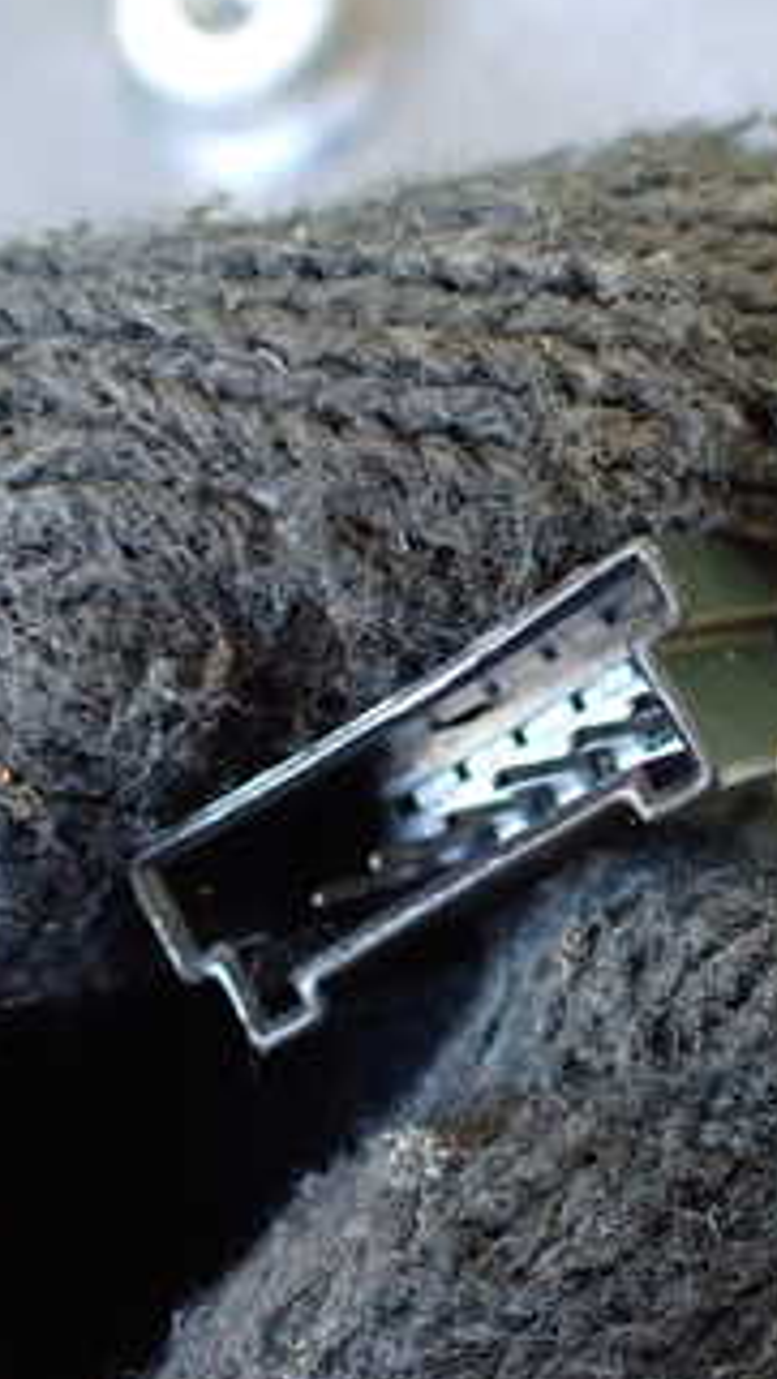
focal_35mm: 61
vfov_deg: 34.3
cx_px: 820
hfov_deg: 19.1
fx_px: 2230
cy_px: 589
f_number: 2.3
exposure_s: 1/30
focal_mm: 5.4
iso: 800
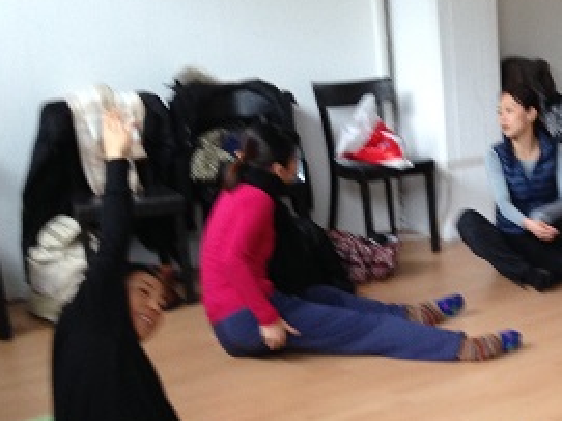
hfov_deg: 25.2
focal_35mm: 73
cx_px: 577
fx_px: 1185
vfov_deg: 20.0
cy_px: 319
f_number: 2.4
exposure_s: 1/20
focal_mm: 4.12
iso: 160
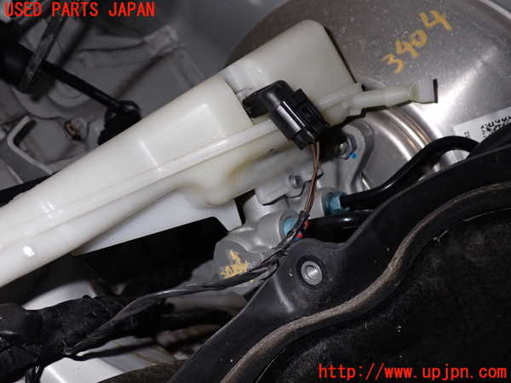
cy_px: 192
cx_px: 256
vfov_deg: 46.8
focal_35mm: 30
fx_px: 443
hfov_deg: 60.0
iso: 250
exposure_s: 1/30
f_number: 6.3
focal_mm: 5.4
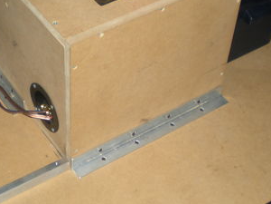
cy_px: 90
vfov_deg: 18.2
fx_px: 634
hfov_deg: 24.1
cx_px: 104
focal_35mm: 81
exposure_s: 1/60
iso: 100
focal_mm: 6.3
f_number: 3.1
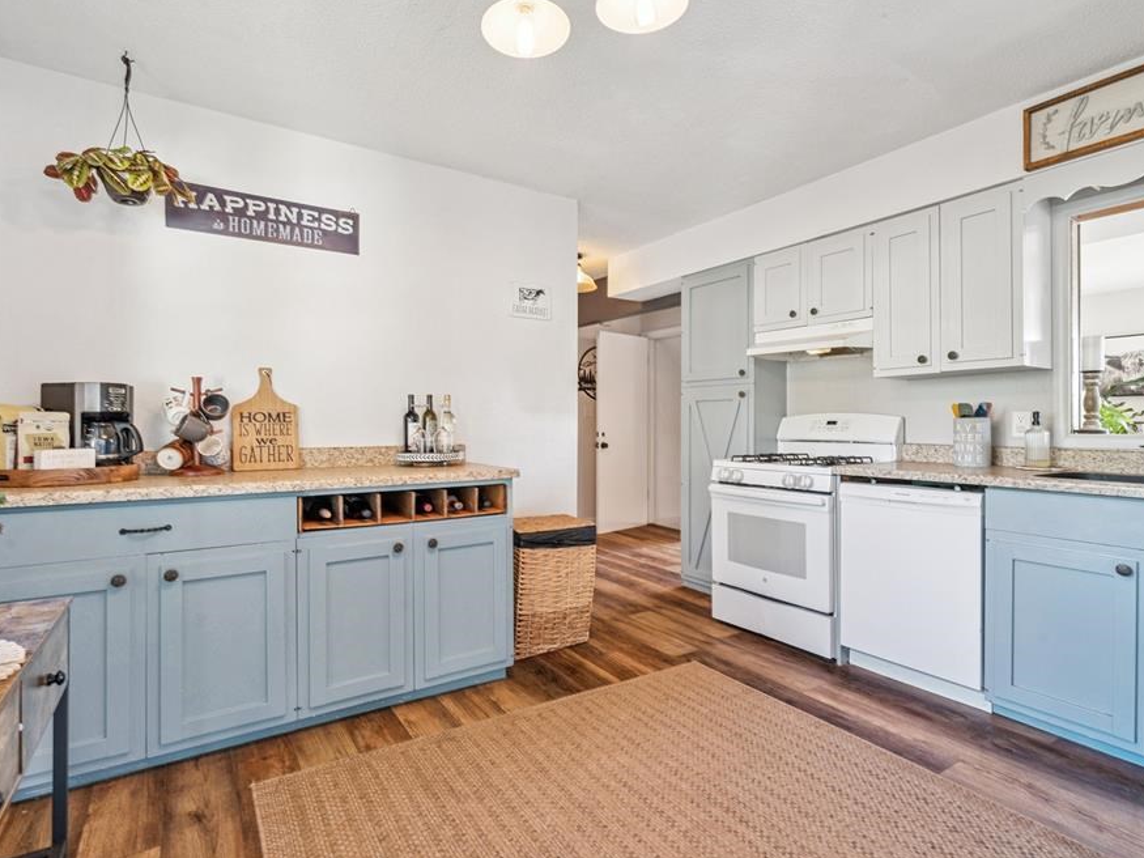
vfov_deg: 71.6
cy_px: 420
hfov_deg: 87.7
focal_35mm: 18
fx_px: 595
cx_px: 597
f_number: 10
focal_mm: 16
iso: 400
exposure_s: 1/2.5
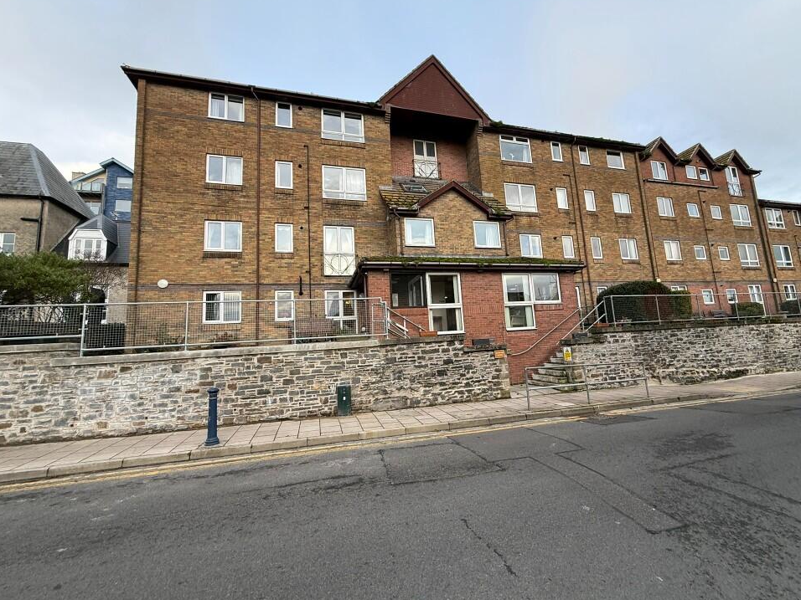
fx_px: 347
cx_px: 426
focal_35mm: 15
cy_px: 296
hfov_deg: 98.0
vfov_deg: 81.7
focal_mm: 2.22
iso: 50
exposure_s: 1/125
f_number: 2.2
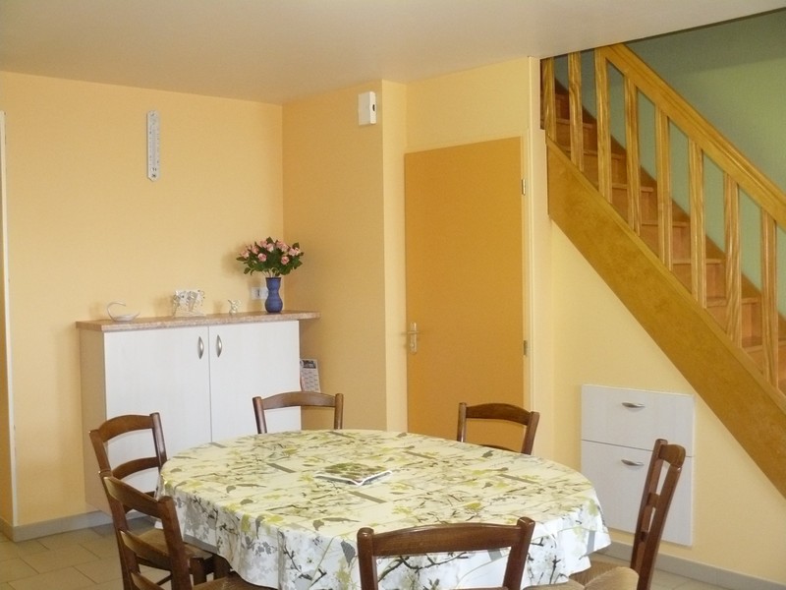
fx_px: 817
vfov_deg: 39.7
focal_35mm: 36
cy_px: 295
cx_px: 393
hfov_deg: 51.4
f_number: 2.8
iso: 400
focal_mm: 6
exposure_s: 1/30
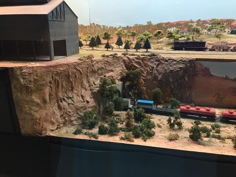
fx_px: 198
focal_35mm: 29
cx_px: 118
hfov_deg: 61.7
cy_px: 88
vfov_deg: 48.2
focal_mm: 4.15
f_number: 2.2
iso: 160
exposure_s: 1/33
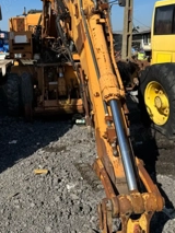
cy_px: 80
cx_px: 58
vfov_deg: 41.6
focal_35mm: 45
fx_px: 303
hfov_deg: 31.9
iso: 80
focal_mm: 6.76
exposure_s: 1/5348
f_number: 1.78
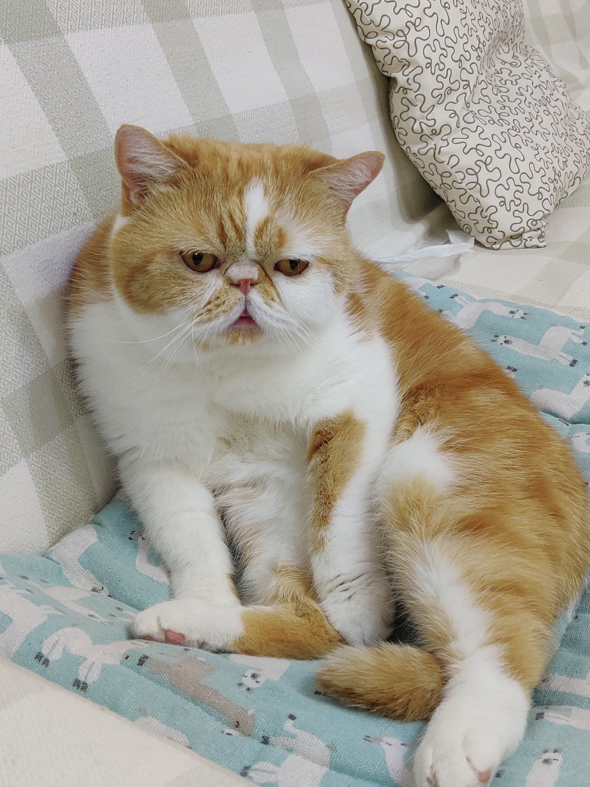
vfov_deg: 63.4
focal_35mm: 28
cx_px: 288
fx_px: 636
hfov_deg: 49.7
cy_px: 404
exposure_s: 1/50
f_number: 1.75
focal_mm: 4.75
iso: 1600
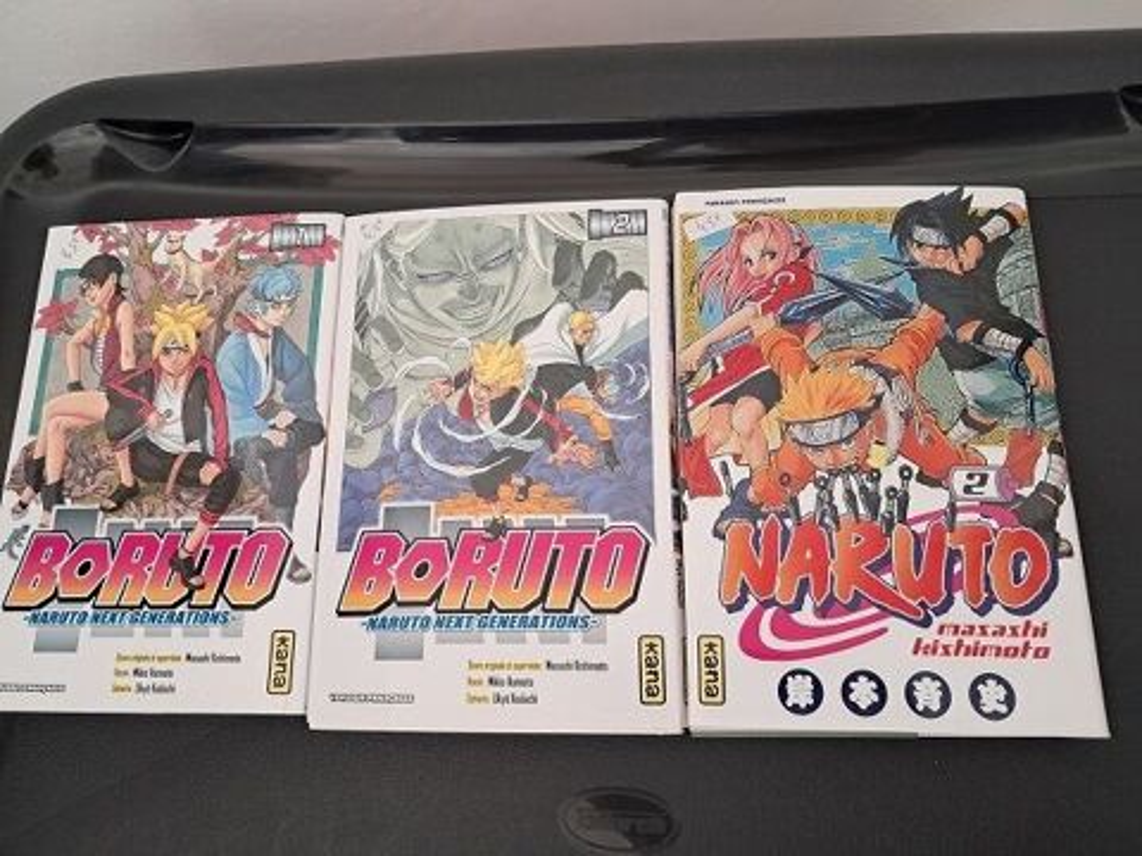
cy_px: 428
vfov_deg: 51.4
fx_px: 891
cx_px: 571
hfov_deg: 65.3
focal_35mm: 27
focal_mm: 4
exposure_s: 1/60
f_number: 1.8
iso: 125
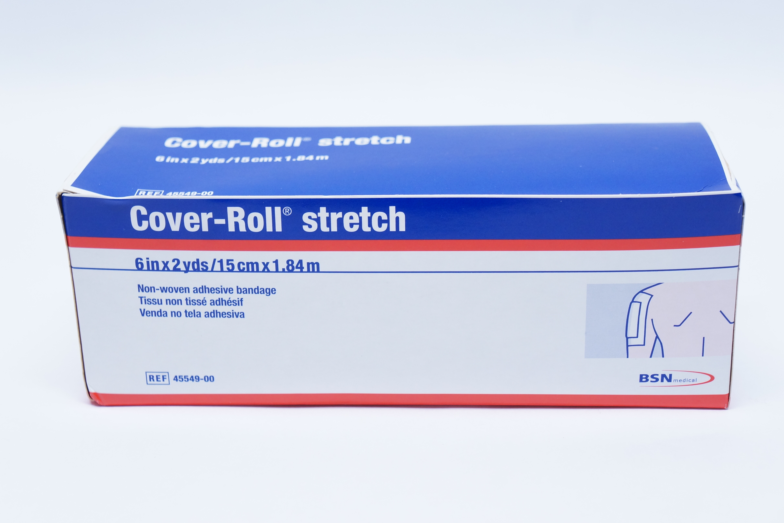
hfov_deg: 32.9
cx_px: 394
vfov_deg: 22.3
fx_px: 1328
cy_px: 261
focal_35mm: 61
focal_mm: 40
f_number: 6.3
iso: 800
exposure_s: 1/40
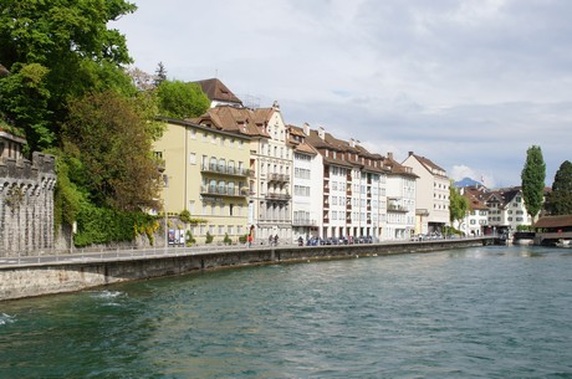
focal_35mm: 52
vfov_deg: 25.7
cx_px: 286
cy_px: 190
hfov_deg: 37.9
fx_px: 833
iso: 100
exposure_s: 1/160
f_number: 13
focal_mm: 35
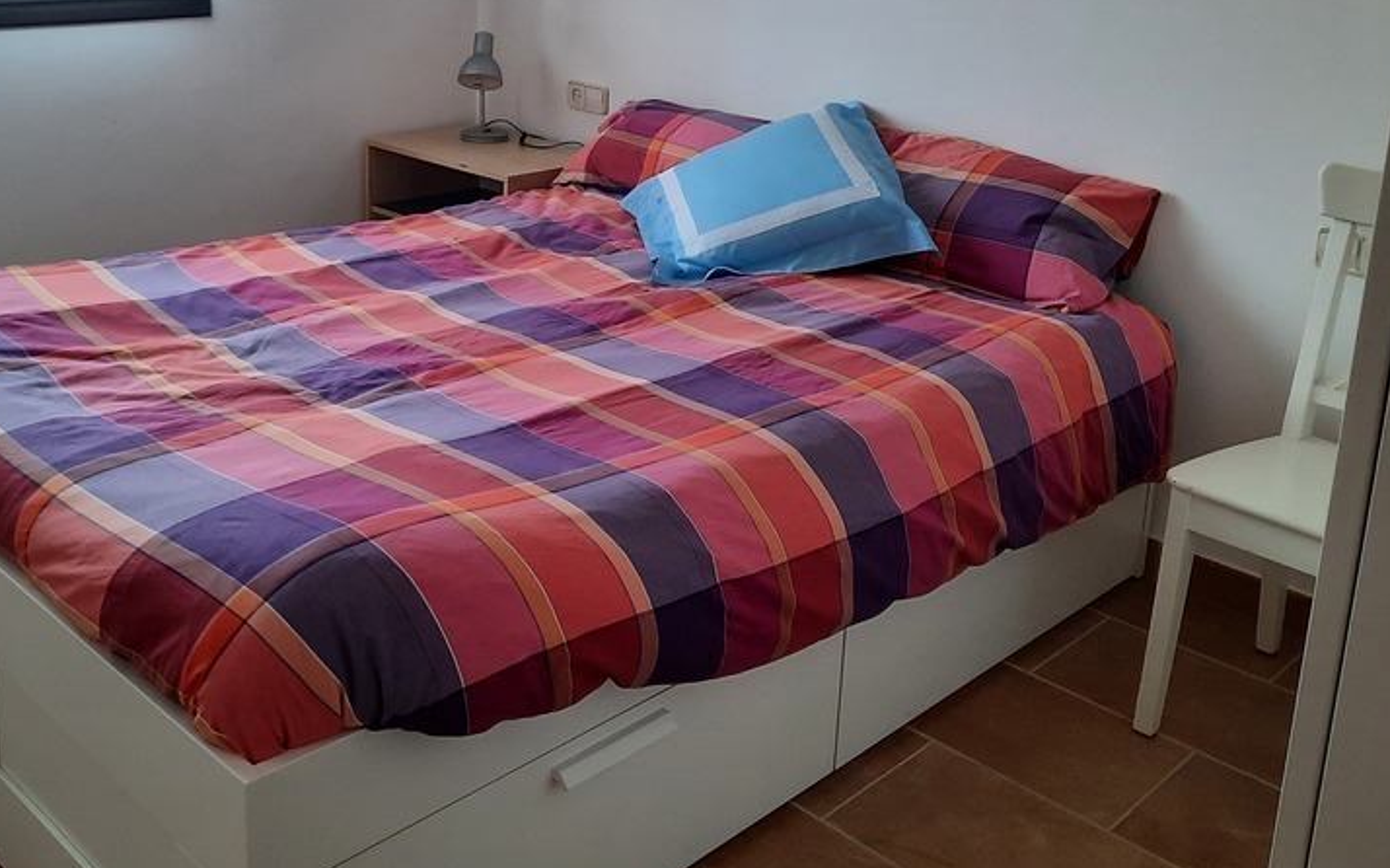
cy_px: 204
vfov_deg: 32.8
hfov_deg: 51.4
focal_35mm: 38
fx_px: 1439
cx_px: 600
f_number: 2
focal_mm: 4.6
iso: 125
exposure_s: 1/50
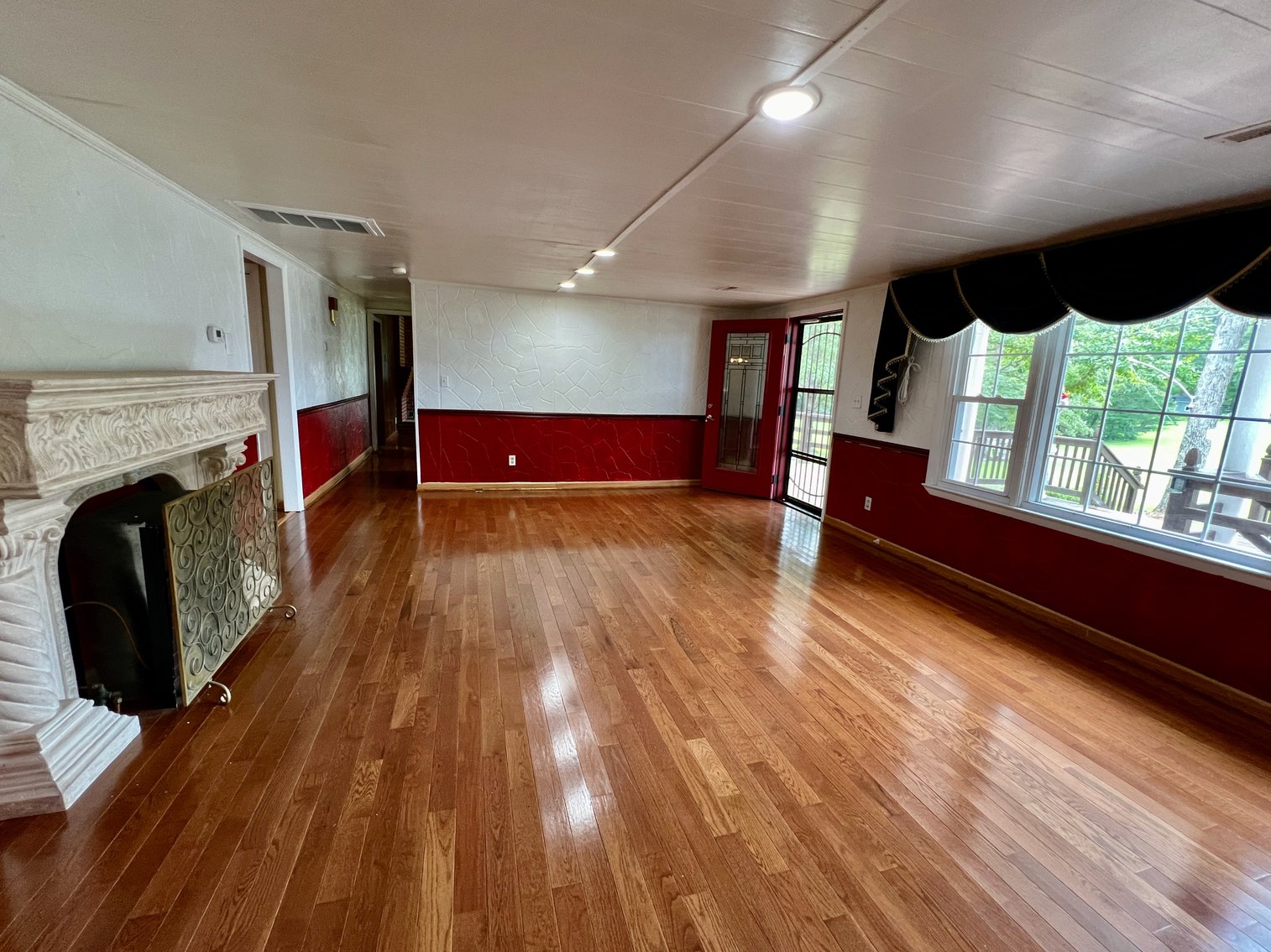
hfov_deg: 106.2
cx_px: 636
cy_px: 476
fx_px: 477
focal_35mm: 13
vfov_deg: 89.9
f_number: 1.8
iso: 200
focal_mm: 1.57
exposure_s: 1/60
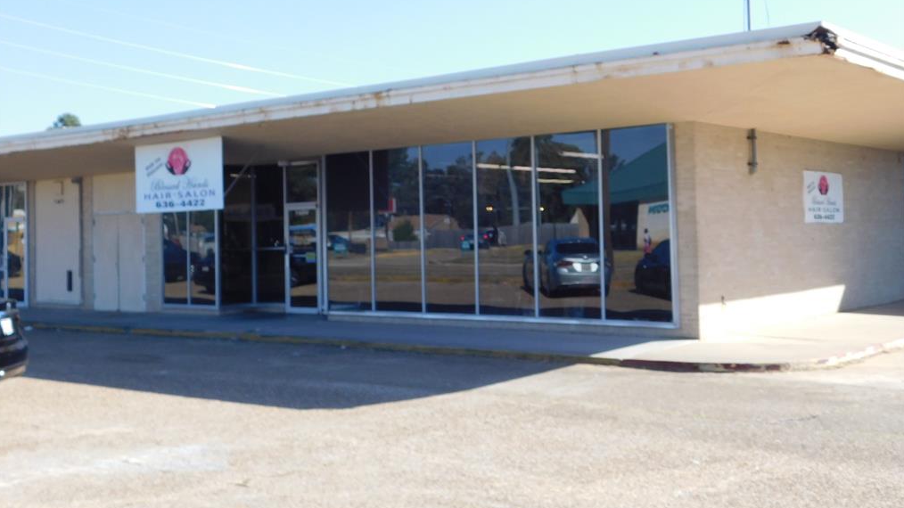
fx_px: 1055
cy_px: 201
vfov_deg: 27.0
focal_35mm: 44
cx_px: 450
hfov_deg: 46.4
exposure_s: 1/640
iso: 125
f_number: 3.6
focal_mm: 7.1
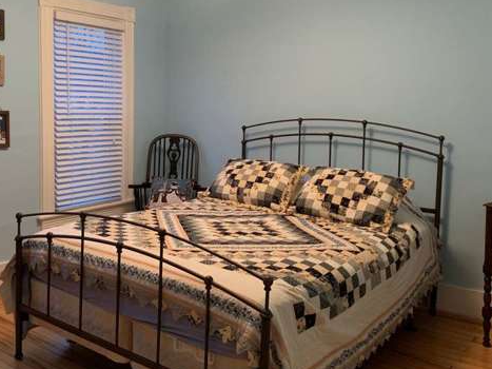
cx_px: 202
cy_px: 147
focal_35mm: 38
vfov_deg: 37.6
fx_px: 540
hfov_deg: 48.7
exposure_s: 1/60
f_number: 1.8
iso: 320
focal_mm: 4.25
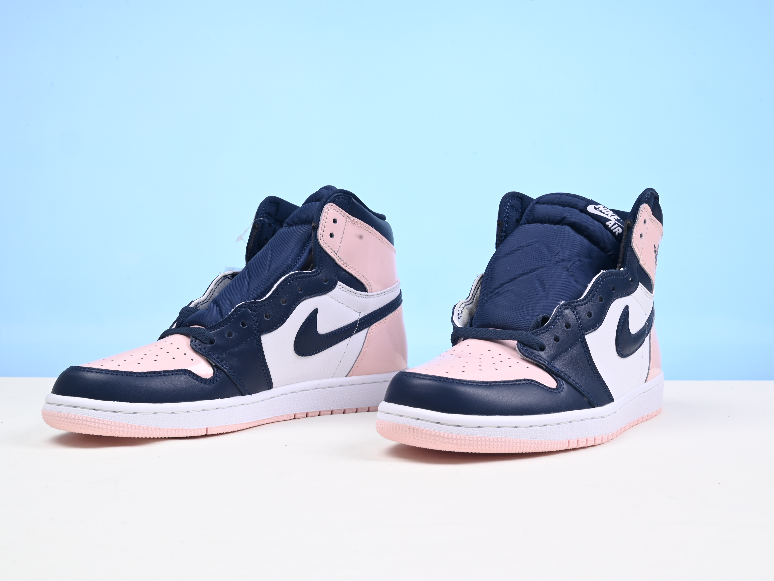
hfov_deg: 42.9
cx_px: 413
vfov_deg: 32.9
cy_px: 291
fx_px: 984
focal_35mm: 44
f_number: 16
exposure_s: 1/2
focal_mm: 40
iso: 100
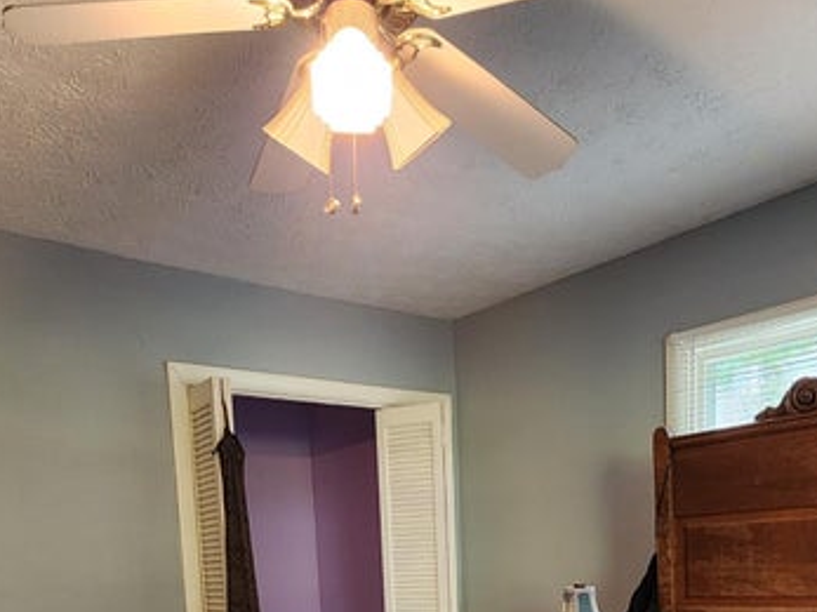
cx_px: 425
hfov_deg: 56.8
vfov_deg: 35.8
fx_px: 755
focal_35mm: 32
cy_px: 711
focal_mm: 2.2
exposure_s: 1/30
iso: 320
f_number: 2.2
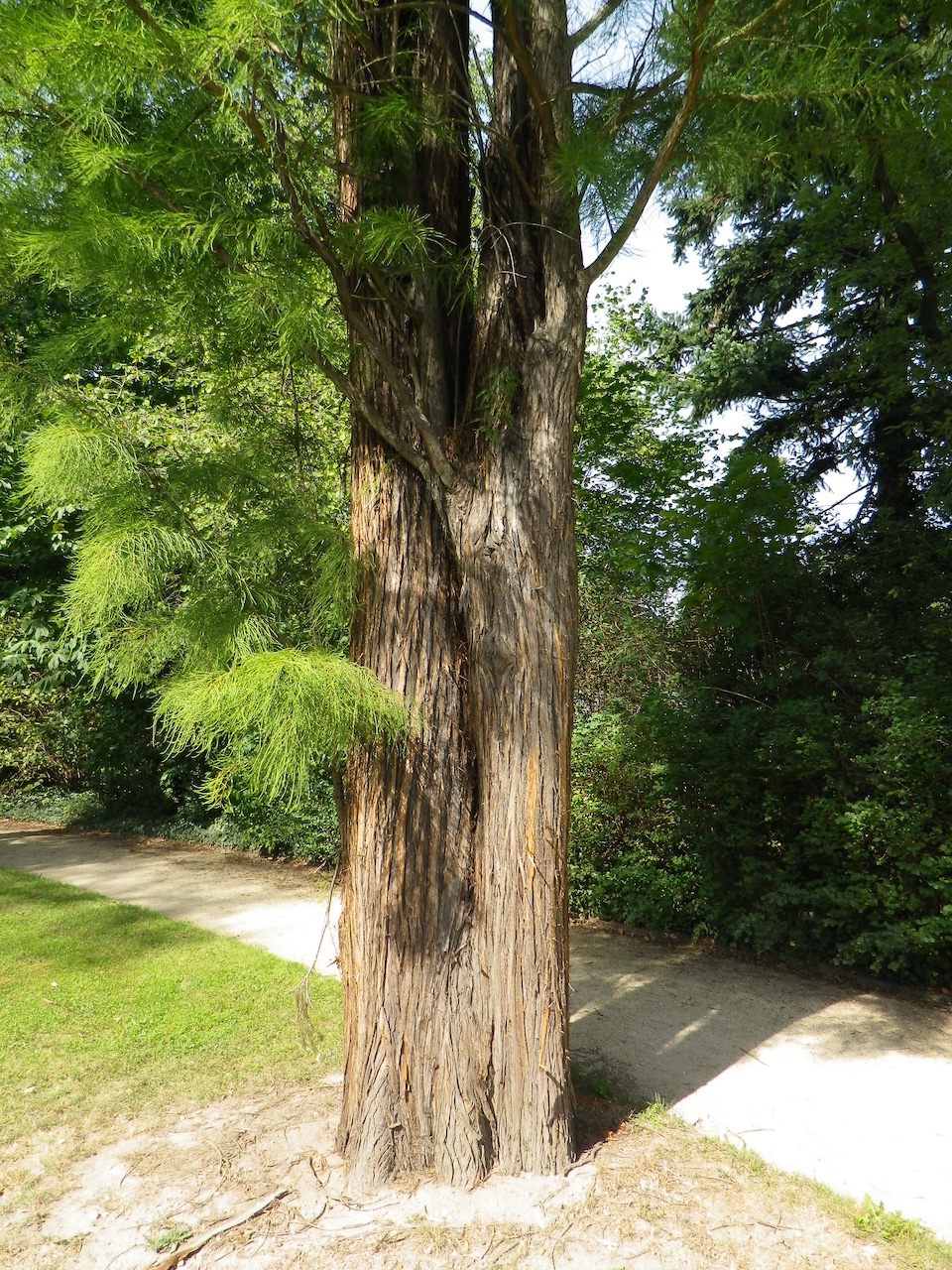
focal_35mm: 25
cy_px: 635
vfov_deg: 69.4
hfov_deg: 54.9
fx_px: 917
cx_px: 476
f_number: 3.5
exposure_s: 1/250
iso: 80
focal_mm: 4.5
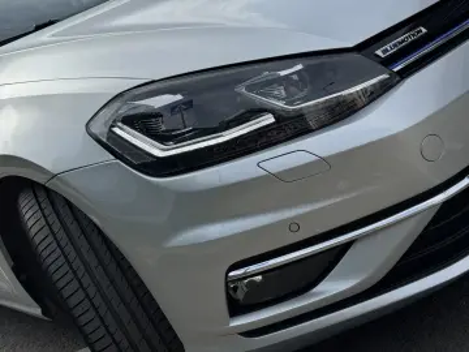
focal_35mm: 48
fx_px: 650
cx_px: 234
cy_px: 176
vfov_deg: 30.3
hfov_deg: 39.7
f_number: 1.78
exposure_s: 1/4310
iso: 64
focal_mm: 6.76
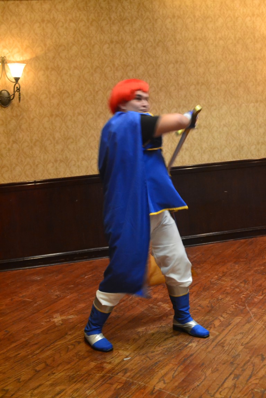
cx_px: 133
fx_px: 565
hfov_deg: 26.5
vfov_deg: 38.9
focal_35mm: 51
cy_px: 199
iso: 3200
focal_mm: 34
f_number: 5
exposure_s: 1/25
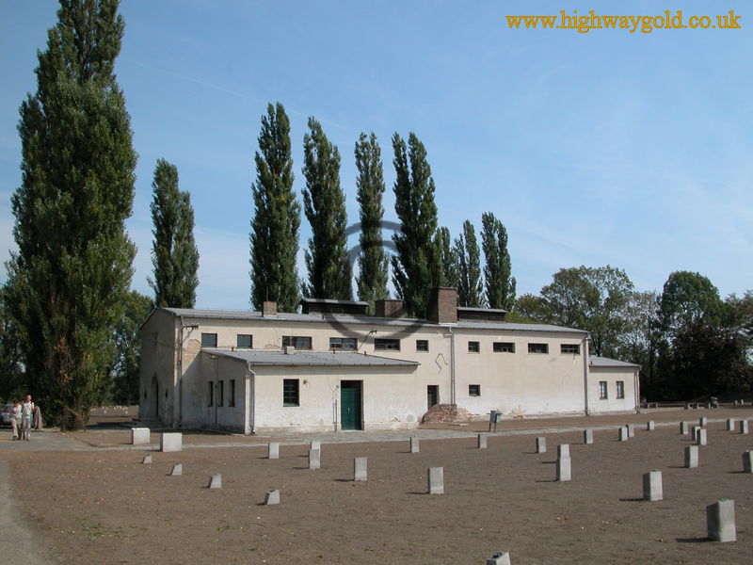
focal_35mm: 35
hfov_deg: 52.6
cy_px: 282
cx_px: 376
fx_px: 761
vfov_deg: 40.7
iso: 100
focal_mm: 8.9
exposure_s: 1/347
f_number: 7.1
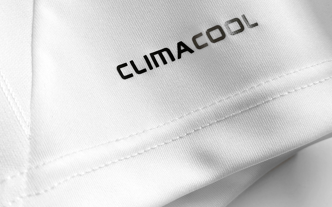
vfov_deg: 24.0
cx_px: 205
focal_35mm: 54
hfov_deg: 37.3
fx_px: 489
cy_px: 91
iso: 100
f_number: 1.8
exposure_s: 1/50
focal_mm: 5.58
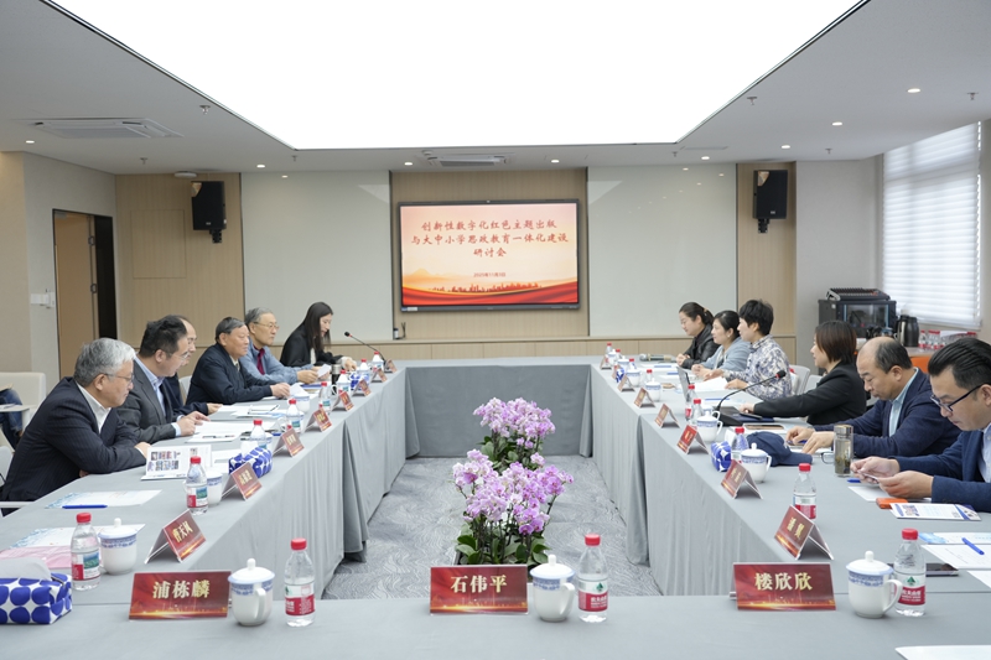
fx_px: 991
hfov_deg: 53.1
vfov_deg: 36.9
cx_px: 496
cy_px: 330
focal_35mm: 36
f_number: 4
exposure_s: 1/80
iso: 320
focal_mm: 36
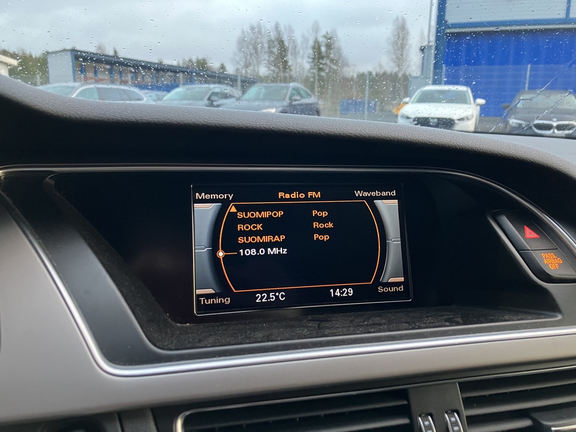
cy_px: 216
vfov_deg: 49.7
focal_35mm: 28
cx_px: 288
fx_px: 466
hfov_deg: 63.4
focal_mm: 3.99
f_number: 1.8
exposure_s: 1/60
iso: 250
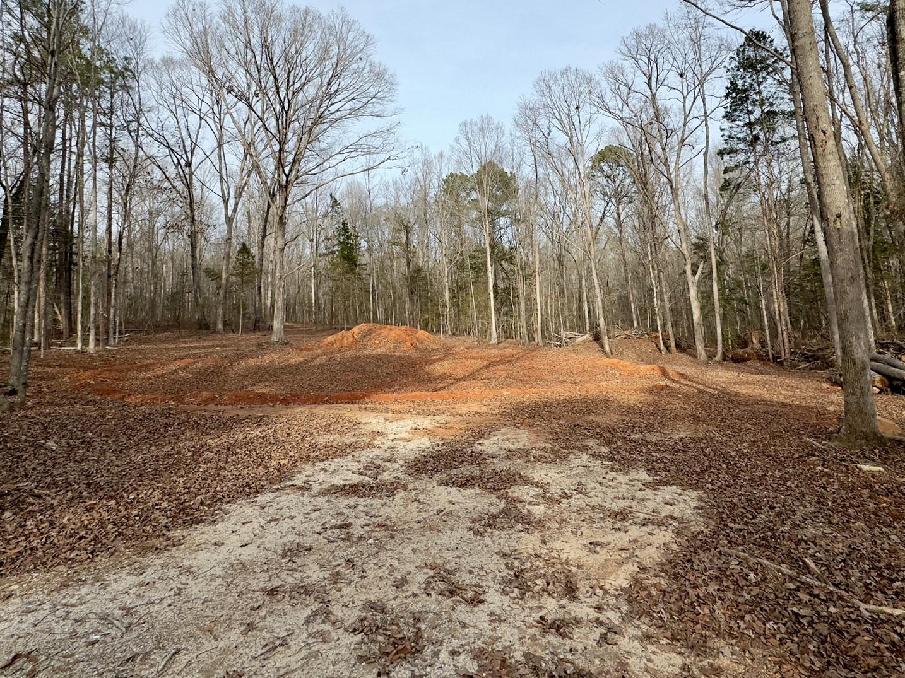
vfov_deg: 63.9
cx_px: 465
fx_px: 523
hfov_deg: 81.7
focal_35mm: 20
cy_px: 214
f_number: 2.2
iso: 50
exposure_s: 1/1927
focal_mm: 2.22
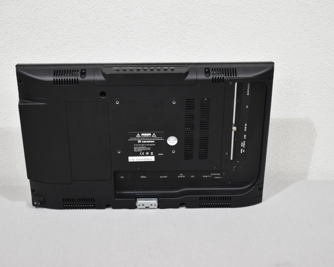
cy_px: 134
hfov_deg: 31.7
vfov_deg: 25.6
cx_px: 157
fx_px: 589
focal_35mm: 60
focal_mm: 35
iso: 900
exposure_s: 1/125
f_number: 4.5
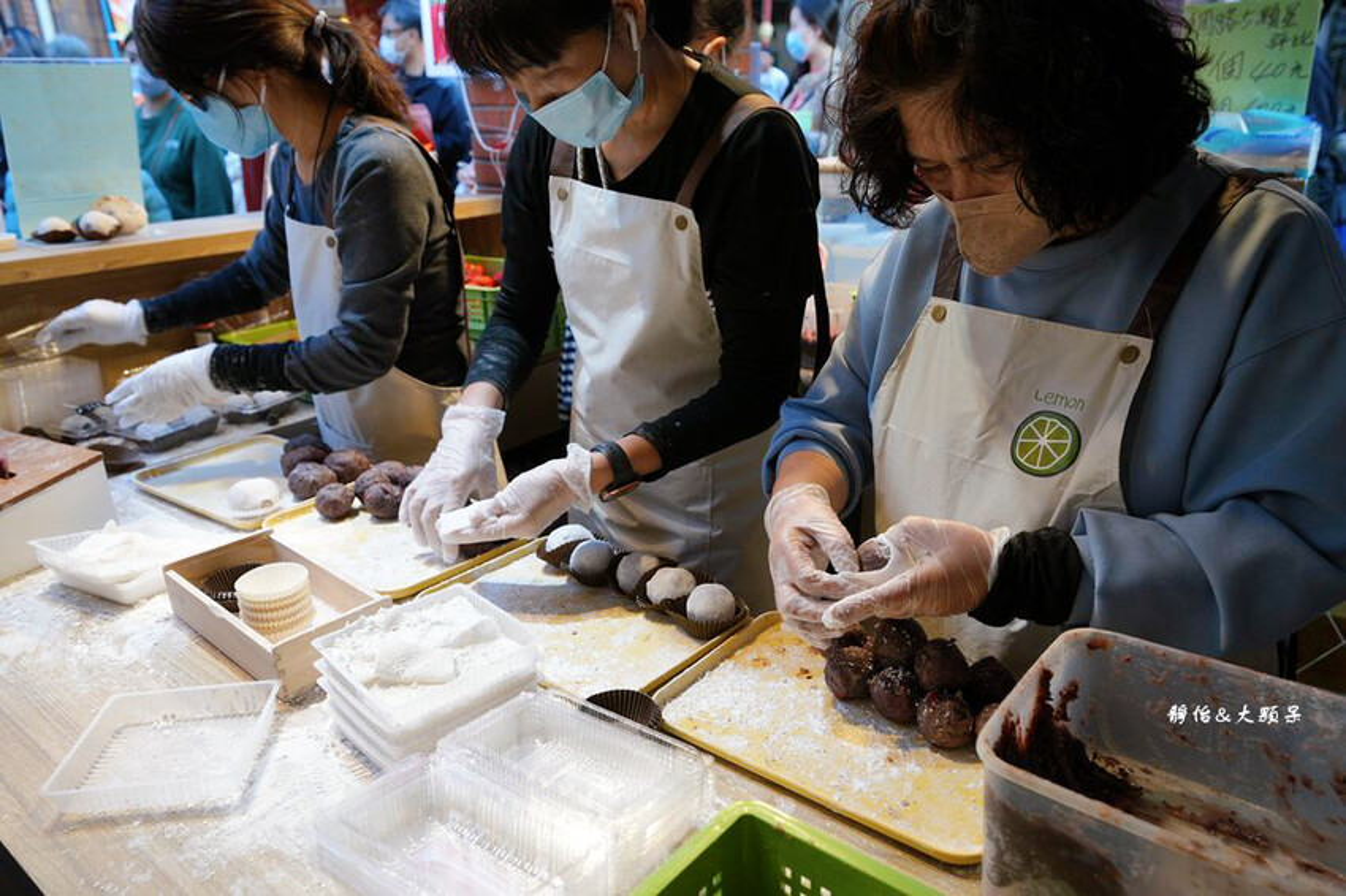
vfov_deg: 51.2
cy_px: 448
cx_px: 673
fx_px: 934
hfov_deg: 71.5
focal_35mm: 25
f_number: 4.5
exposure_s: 1/80
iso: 320
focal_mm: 25
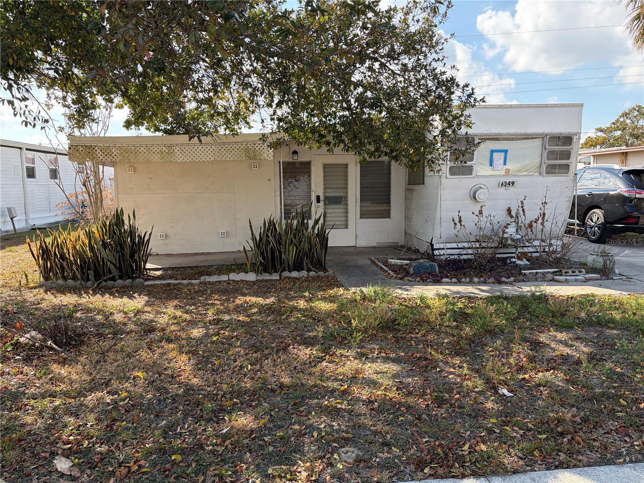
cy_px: 242
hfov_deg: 67.3
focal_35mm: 26
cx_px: 322
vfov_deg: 53.1
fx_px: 484
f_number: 1.6
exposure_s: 1/1081
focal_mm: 5.96
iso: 64
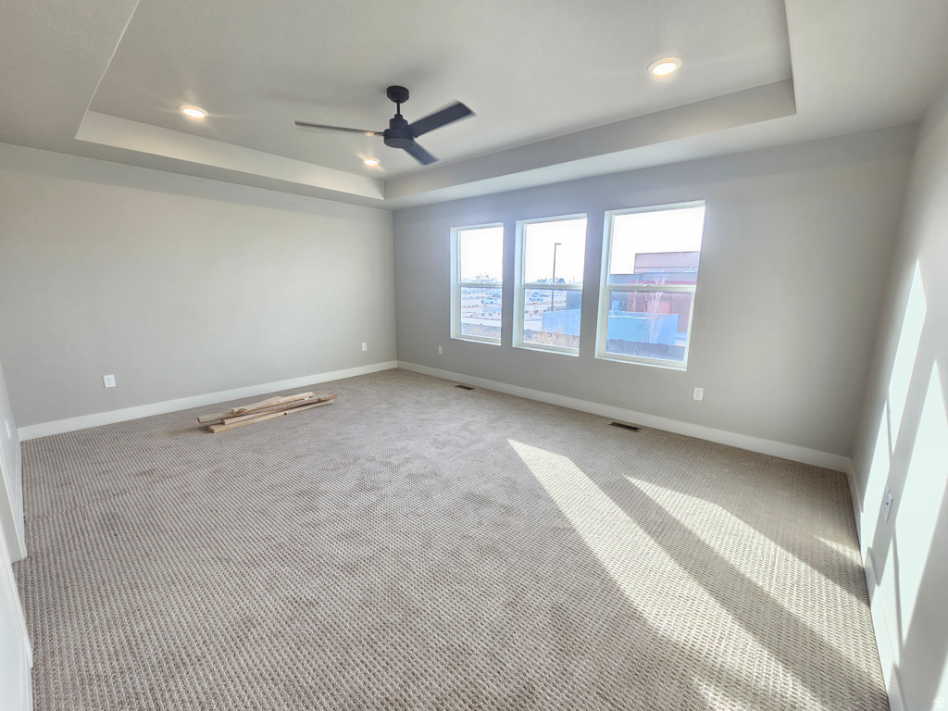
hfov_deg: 106.2
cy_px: 356
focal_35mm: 13
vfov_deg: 89.9
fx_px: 356
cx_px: 474
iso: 64
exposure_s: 1/60
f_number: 2.2
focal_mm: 2.2
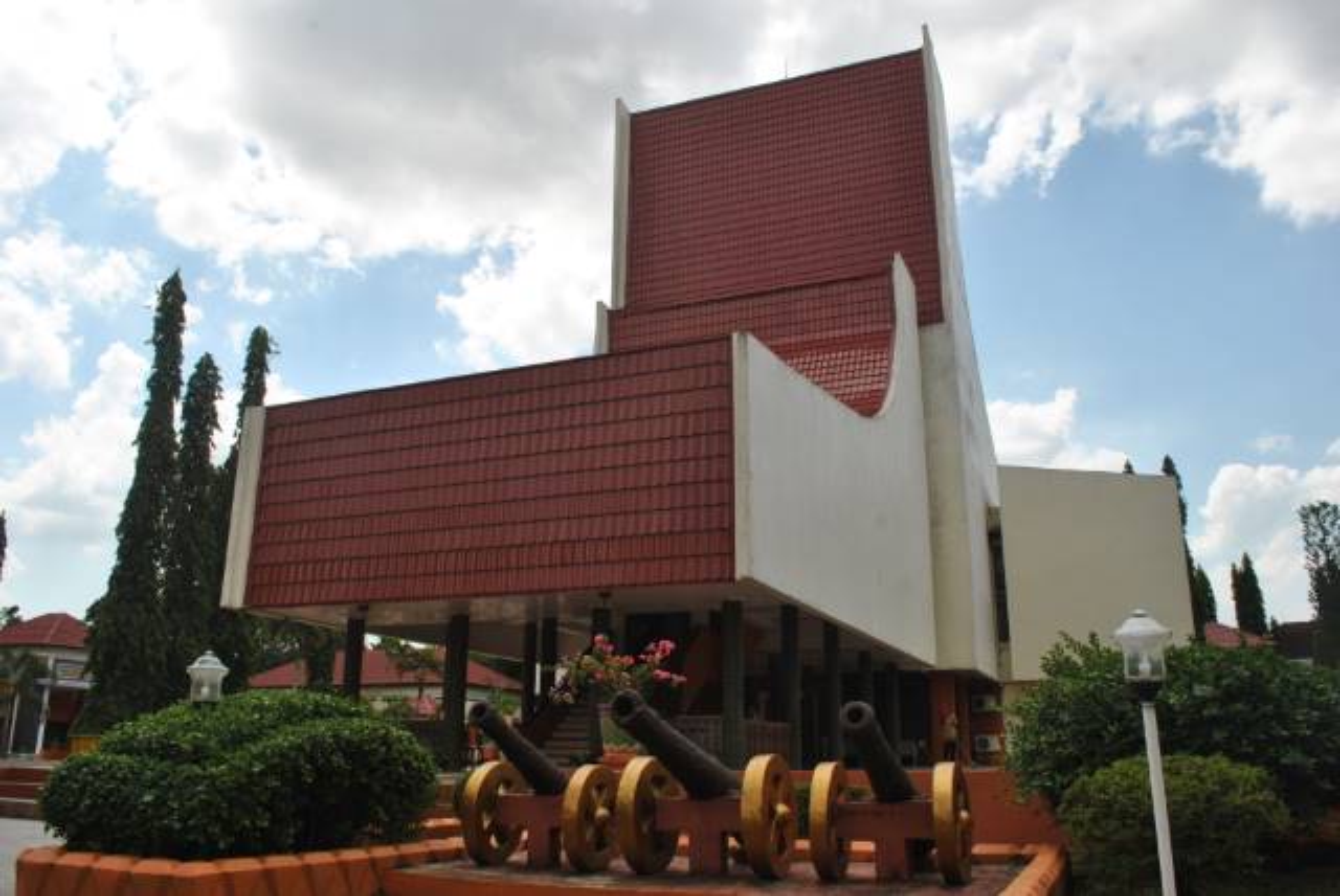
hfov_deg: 67.3
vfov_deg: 48.0
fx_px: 1006
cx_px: 670
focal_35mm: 27
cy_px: 448
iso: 100
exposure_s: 1/200
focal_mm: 18
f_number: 8
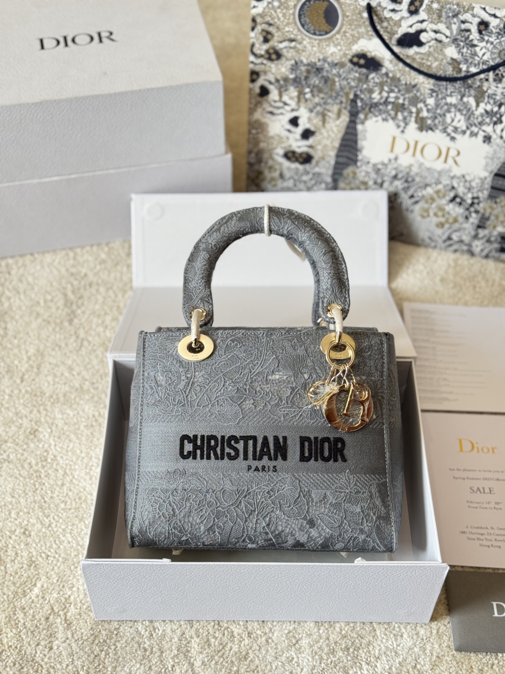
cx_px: 252
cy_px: 337
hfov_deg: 30.3
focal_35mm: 48
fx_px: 934
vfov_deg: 39.7
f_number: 1.78
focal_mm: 6.76
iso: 100
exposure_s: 1/77
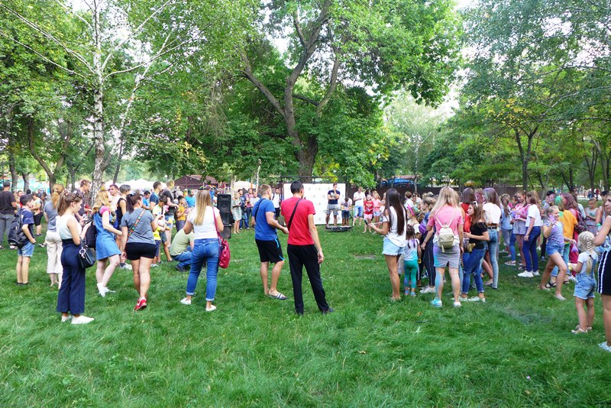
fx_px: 407
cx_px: 306
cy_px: 204
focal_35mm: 24
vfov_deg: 53.2
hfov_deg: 73.7
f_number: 2
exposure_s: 1/100
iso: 80
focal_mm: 4.7
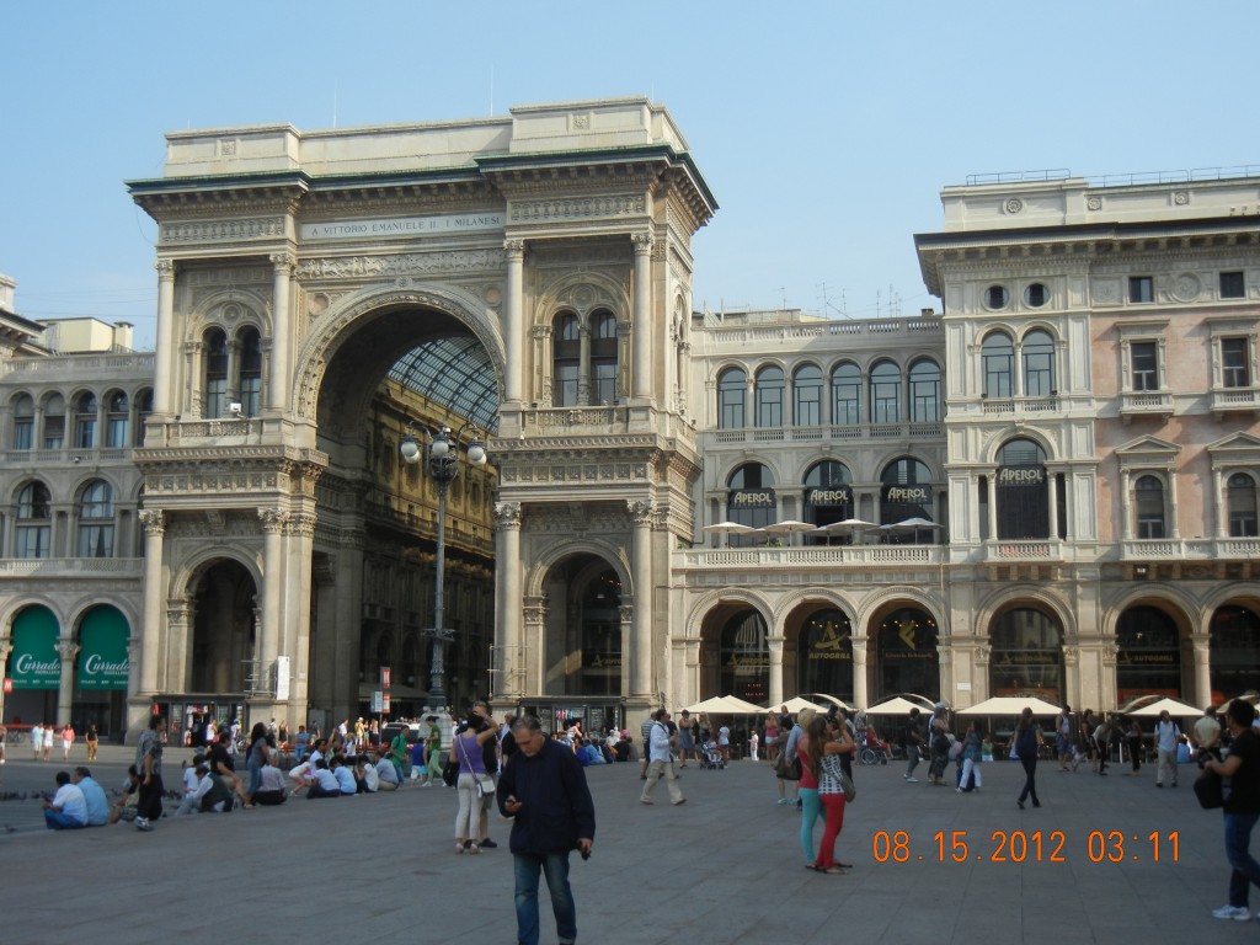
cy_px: 472
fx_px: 1638
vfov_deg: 32.2
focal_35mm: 45
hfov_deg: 42.1
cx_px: 630
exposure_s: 1/238
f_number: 7.6
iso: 160
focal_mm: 8.1
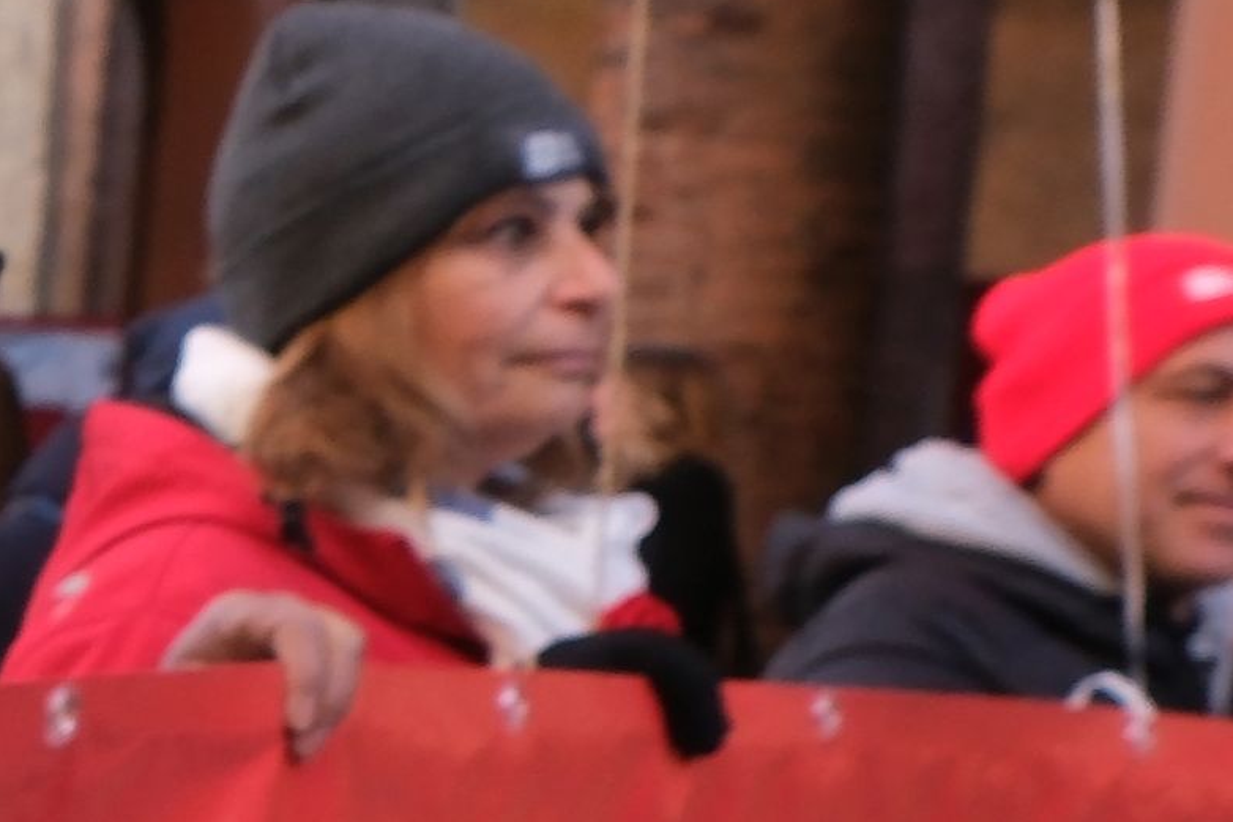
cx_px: -2047
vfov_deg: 7.1
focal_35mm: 189
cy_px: 1420
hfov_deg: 9.3
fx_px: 6471
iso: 400
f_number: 5
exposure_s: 1/120
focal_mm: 18
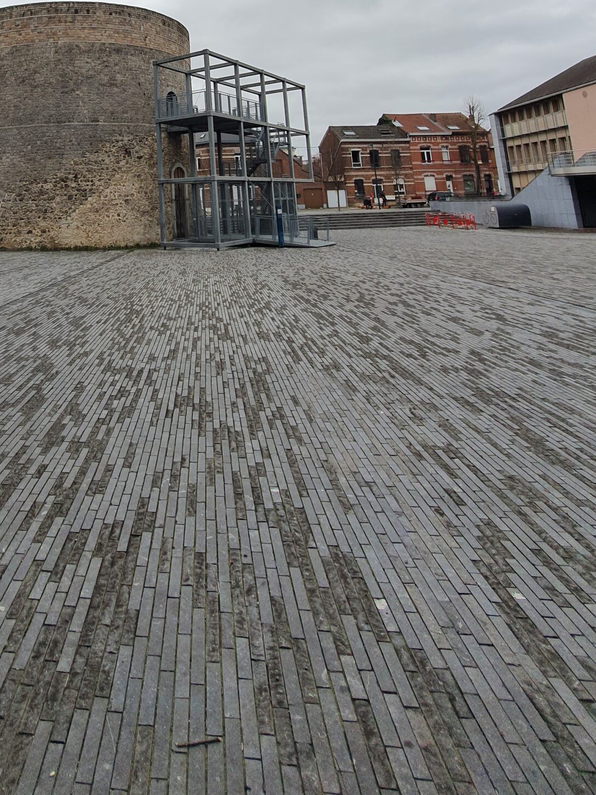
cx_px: 122
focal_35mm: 23
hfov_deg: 54.9
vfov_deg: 63.8
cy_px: 105
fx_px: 528
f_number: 2.2
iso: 50
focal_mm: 1.8
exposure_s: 1/143
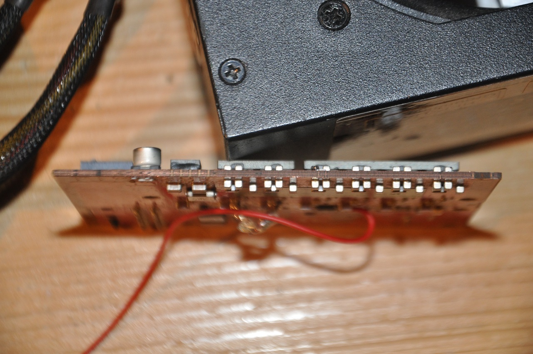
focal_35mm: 158
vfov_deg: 8.7
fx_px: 2329
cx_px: 266
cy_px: 177
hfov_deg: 13.1
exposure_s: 1/60
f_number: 5.6
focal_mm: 105
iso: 800
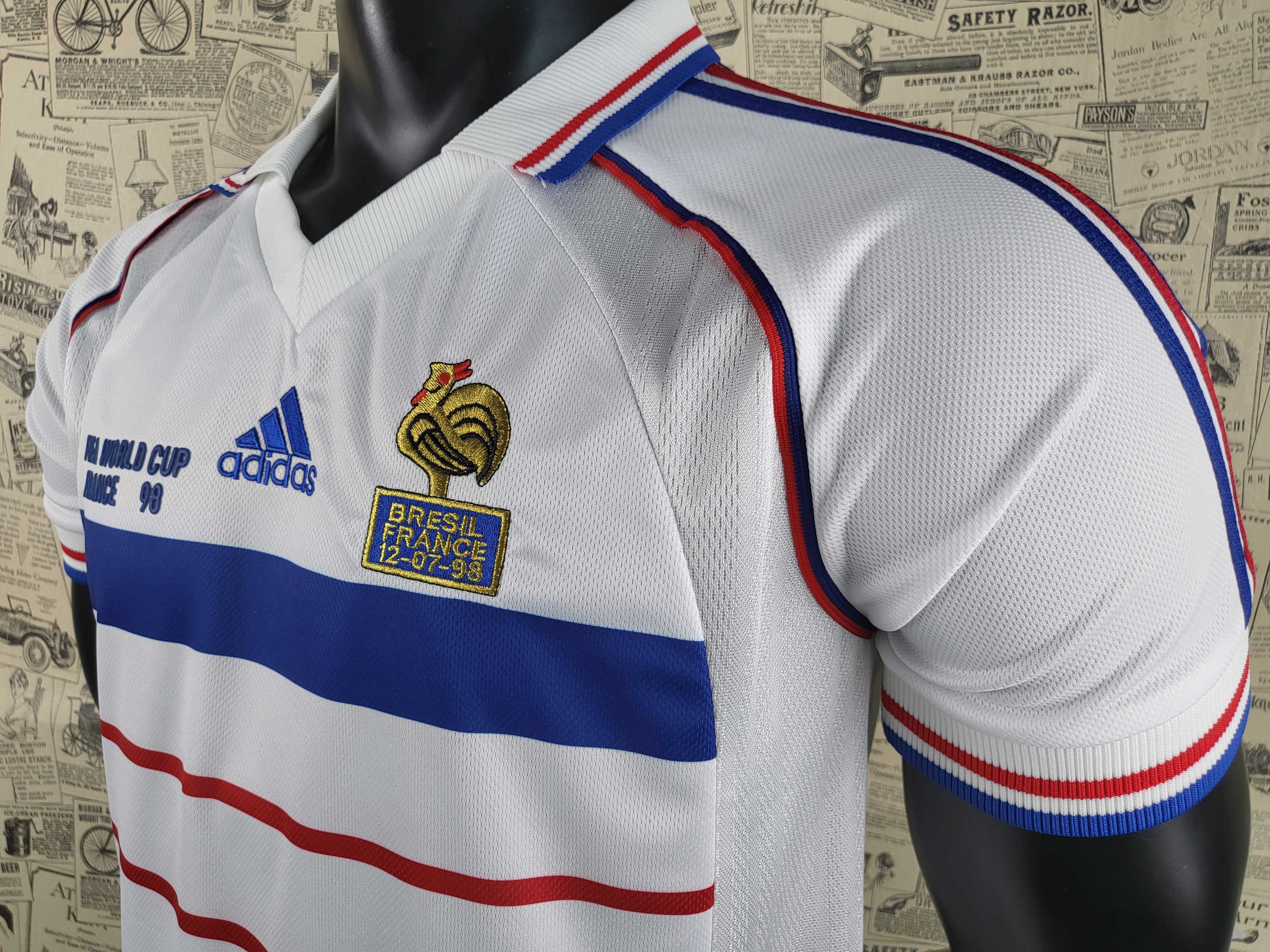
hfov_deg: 67.3
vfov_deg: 53.1
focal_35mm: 26
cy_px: 476
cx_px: 635
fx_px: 954
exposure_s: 1/100
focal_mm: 4.25
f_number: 1.8
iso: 64
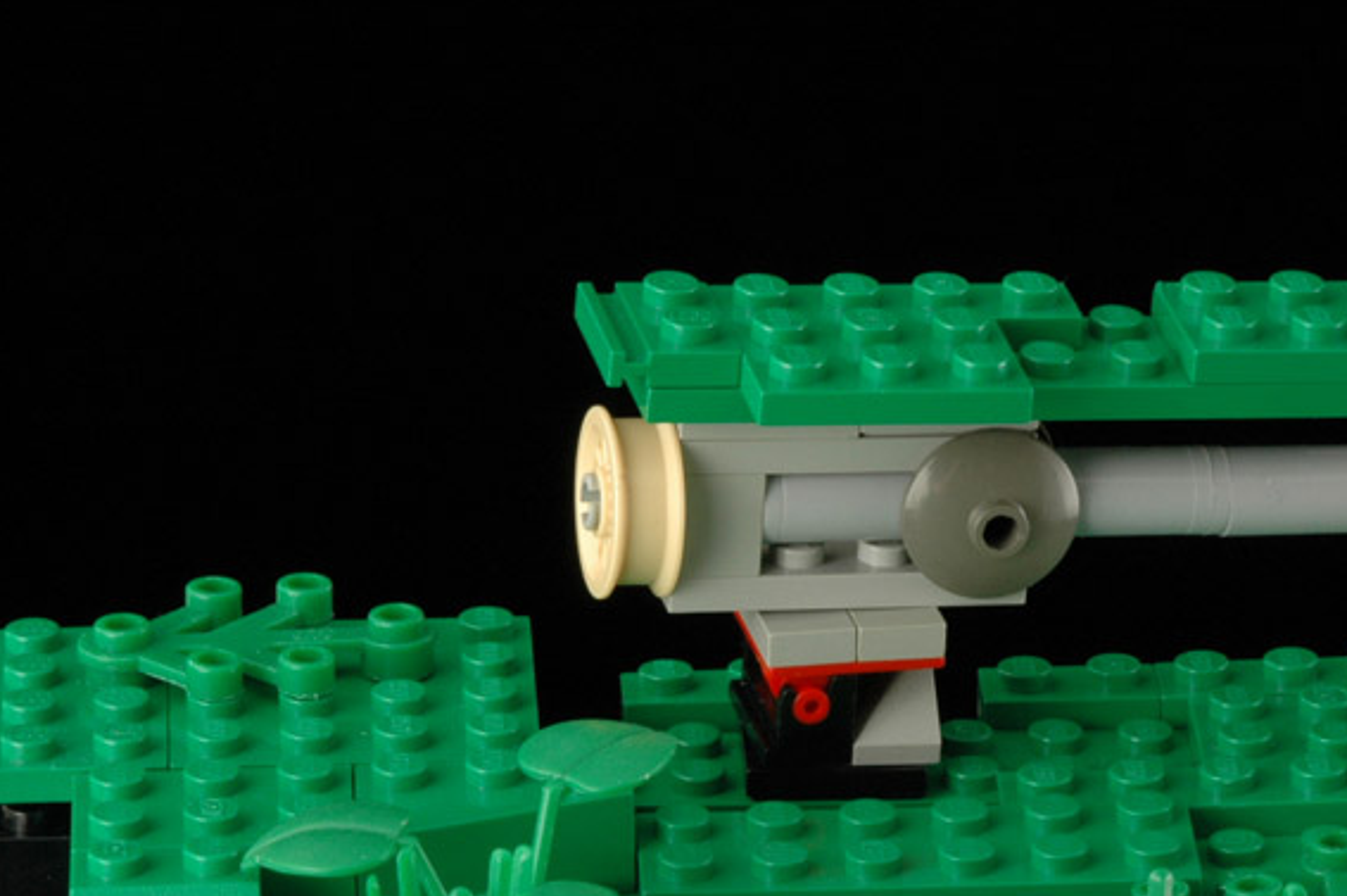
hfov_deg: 8.2
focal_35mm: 250
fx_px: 9338
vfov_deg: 5.5
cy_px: 604
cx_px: 946
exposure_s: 1/60
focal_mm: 105
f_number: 29
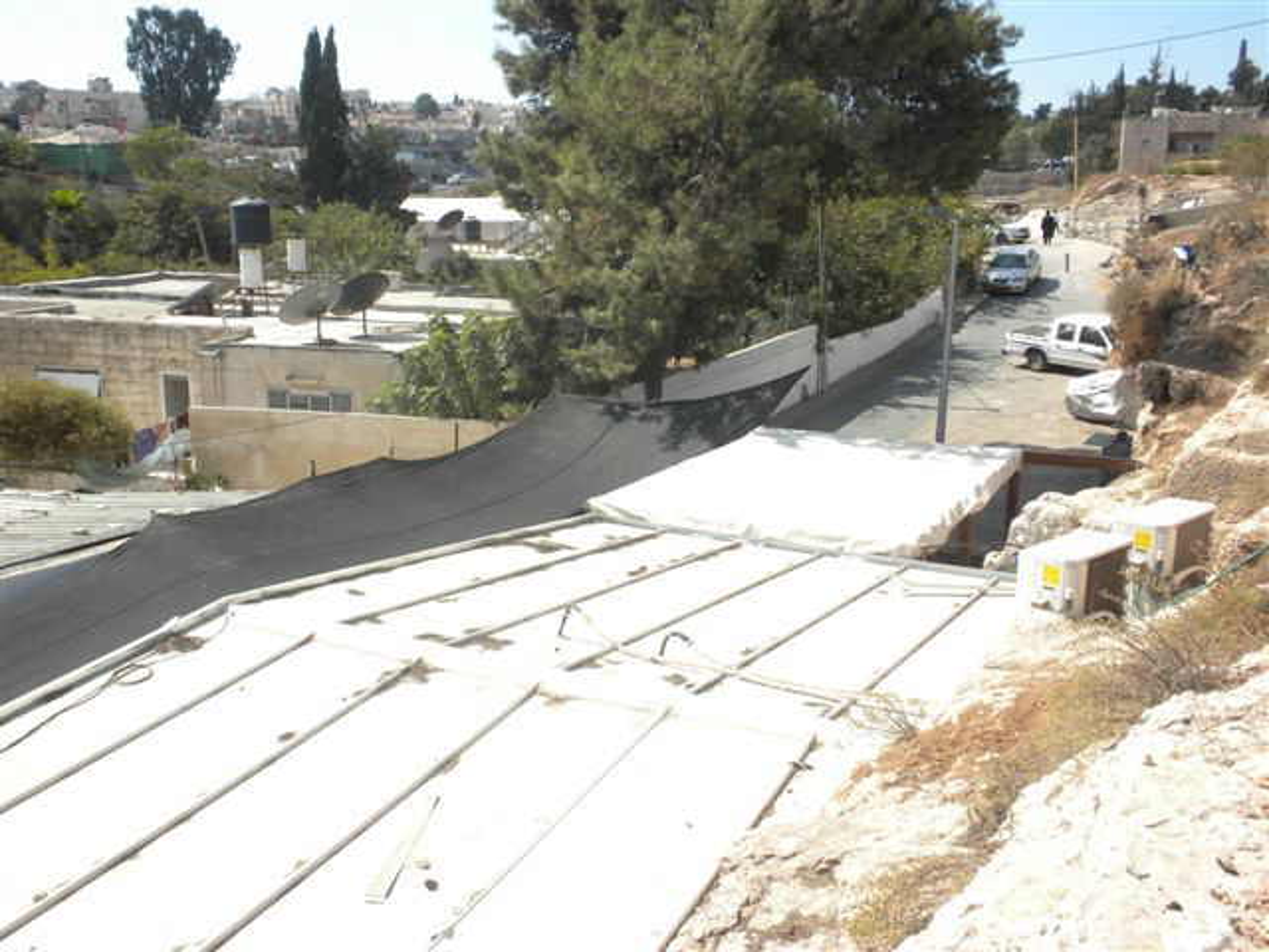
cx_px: 634
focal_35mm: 37
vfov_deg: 38.7
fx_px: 1356
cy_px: 476
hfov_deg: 50.1
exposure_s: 1/95.3
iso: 90
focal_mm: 6.6
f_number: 10
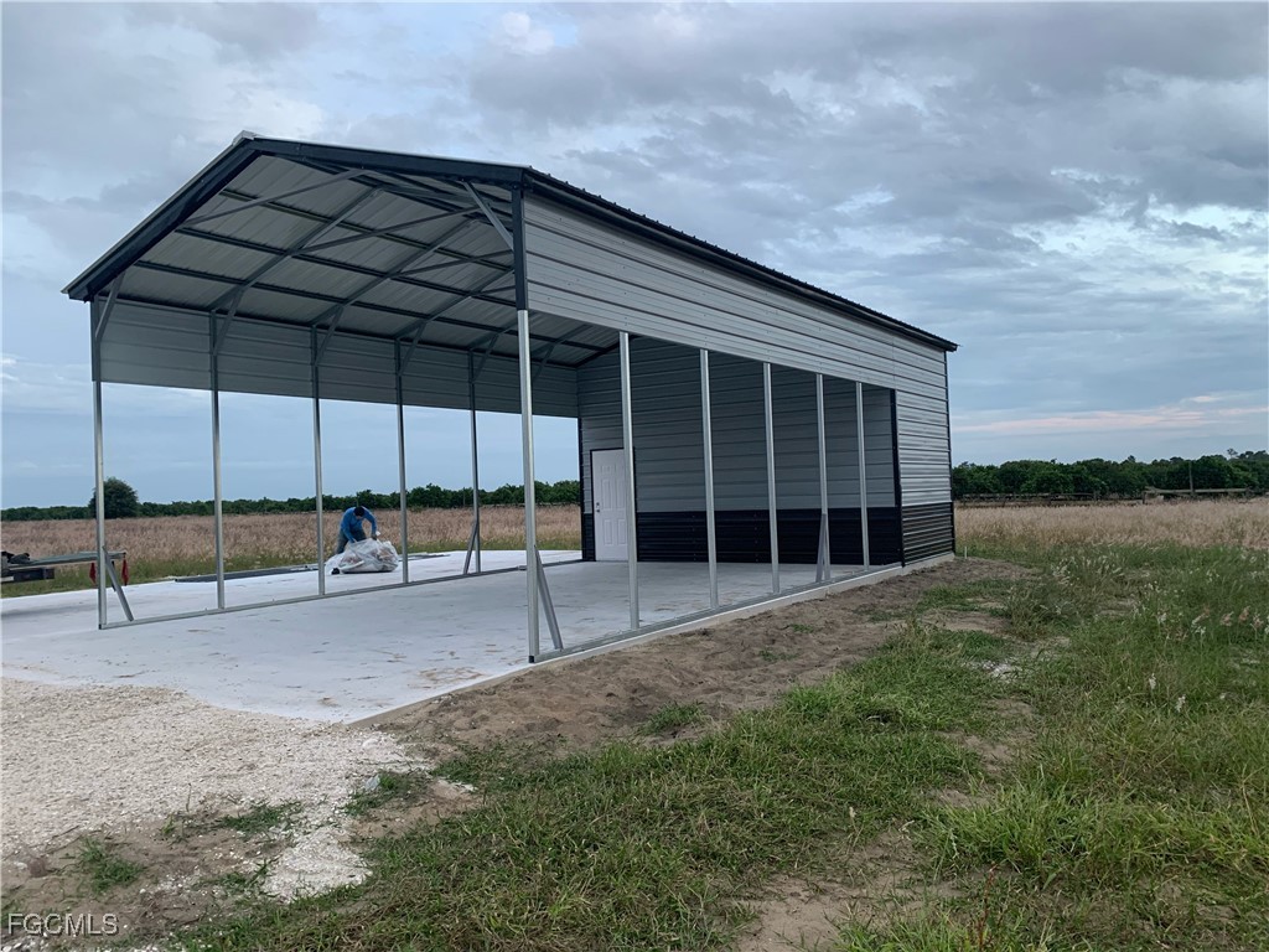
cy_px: 476
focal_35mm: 26
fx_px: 953
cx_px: 634
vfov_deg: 53.1
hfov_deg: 67.3
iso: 125
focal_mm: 4.25
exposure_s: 1/60
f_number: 1.8
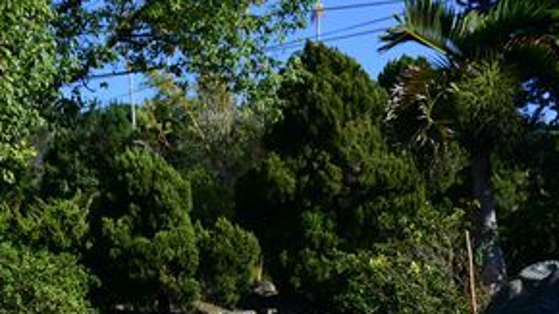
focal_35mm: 65
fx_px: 963
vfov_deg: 18.1
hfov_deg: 32.1
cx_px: 193
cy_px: 308
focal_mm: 24
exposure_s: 1/500
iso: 100
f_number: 5.6
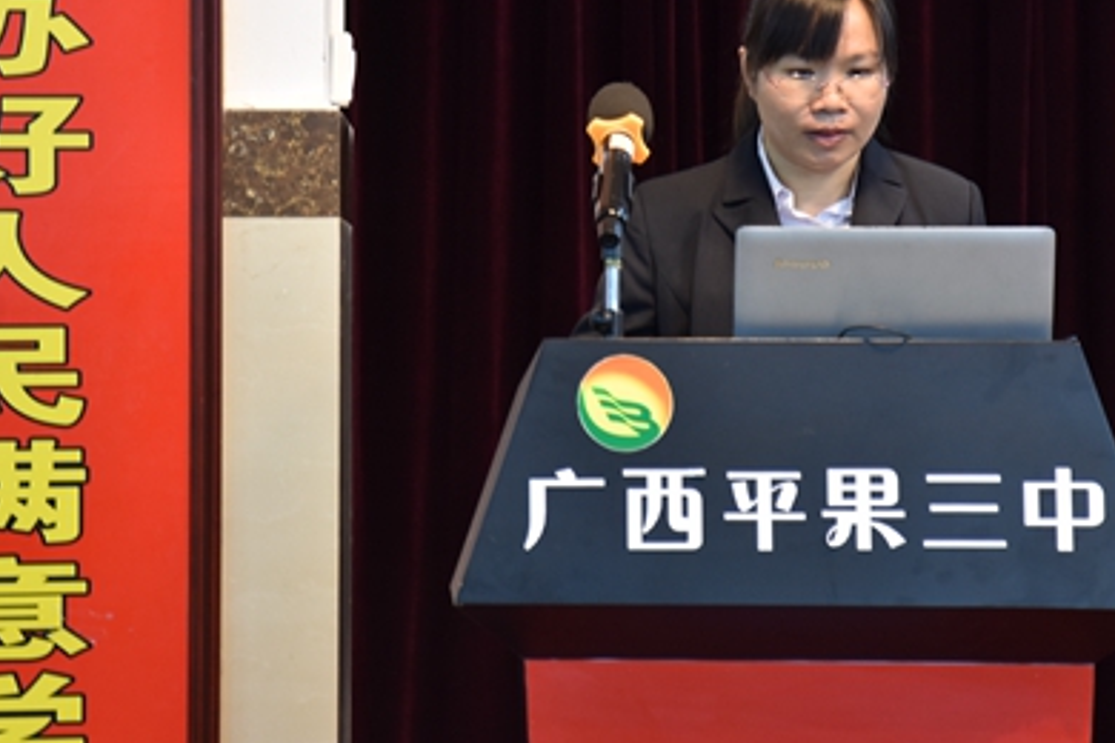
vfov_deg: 6.2
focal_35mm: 223
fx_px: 6906
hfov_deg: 9.2
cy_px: 209
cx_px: 578
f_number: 5.6
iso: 400
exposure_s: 1/6
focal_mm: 92
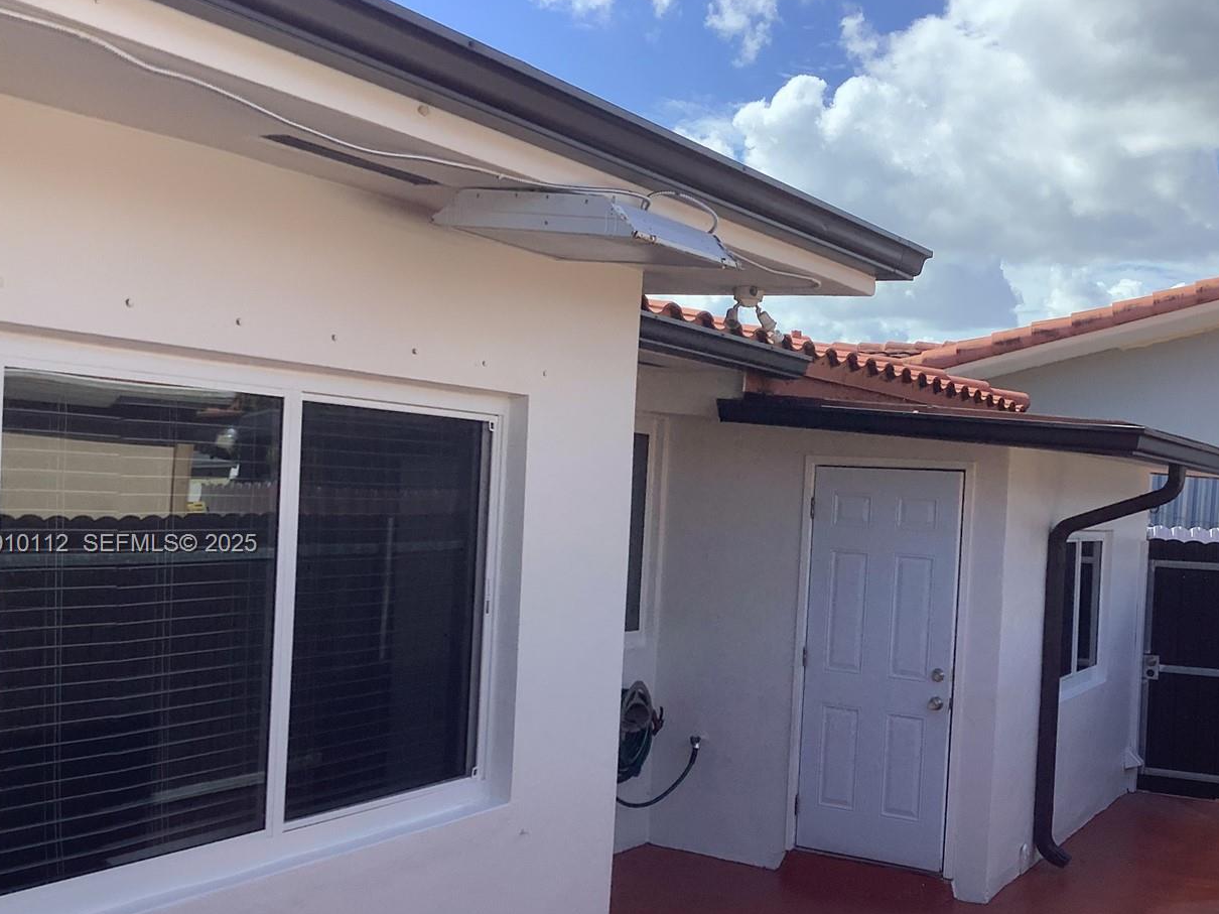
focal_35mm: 41
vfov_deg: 35.0
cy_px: 545
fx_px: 1444
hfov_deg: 45.5
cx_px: 750
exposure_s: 1/702
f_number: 2.4
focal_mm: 3.3
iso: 25
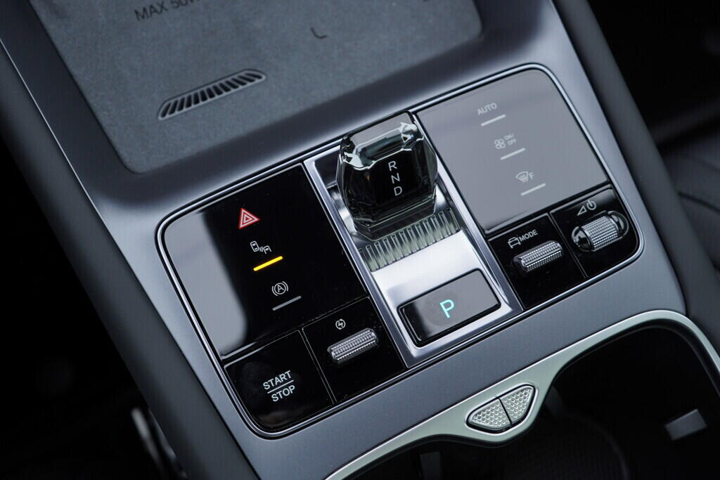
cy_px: 240
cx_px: 360
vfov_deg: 36.9
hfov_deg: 53.1
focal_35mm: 36
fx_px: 720
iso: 125
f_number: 3.5
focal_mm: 24
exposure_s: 1/60
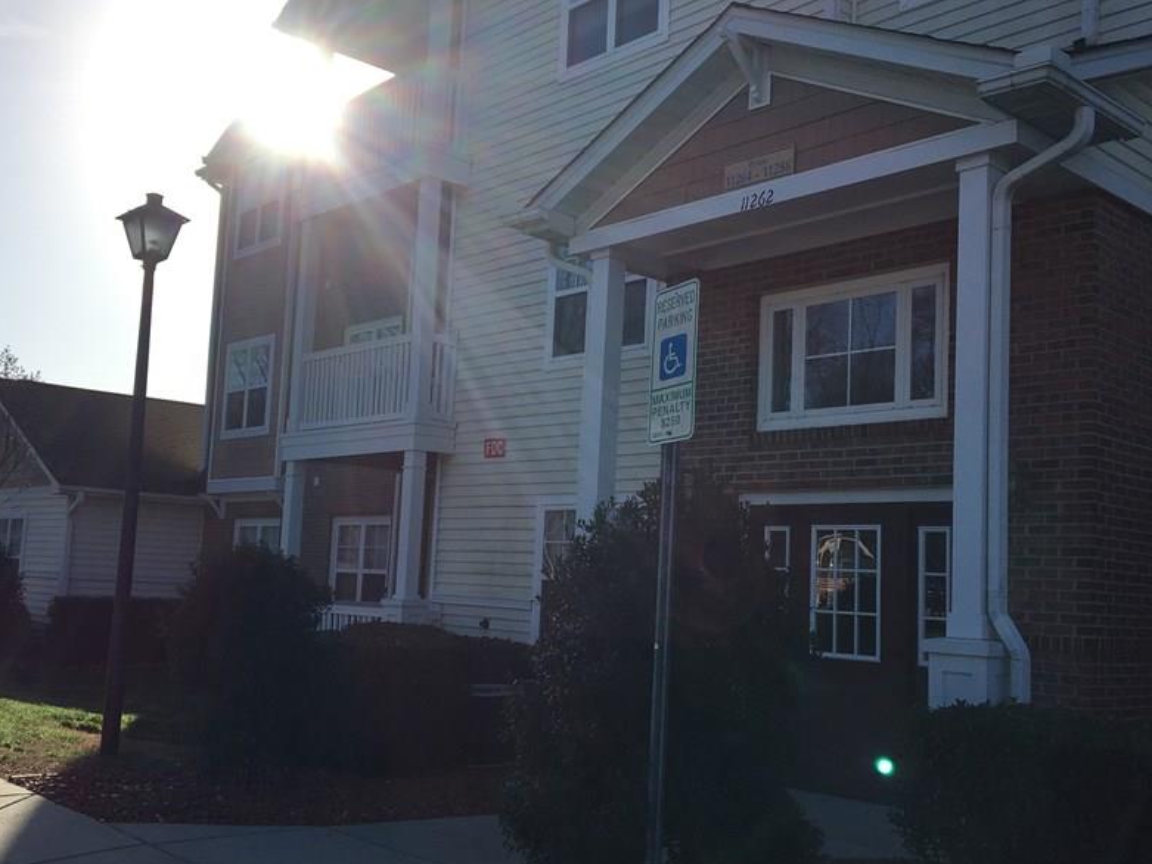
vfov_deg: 37.7
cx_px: 586
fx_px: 1265
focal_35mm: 38
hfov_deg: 49.0
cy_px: 448
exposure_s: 1/2481
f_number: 2.2
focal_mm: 4.15
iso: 25
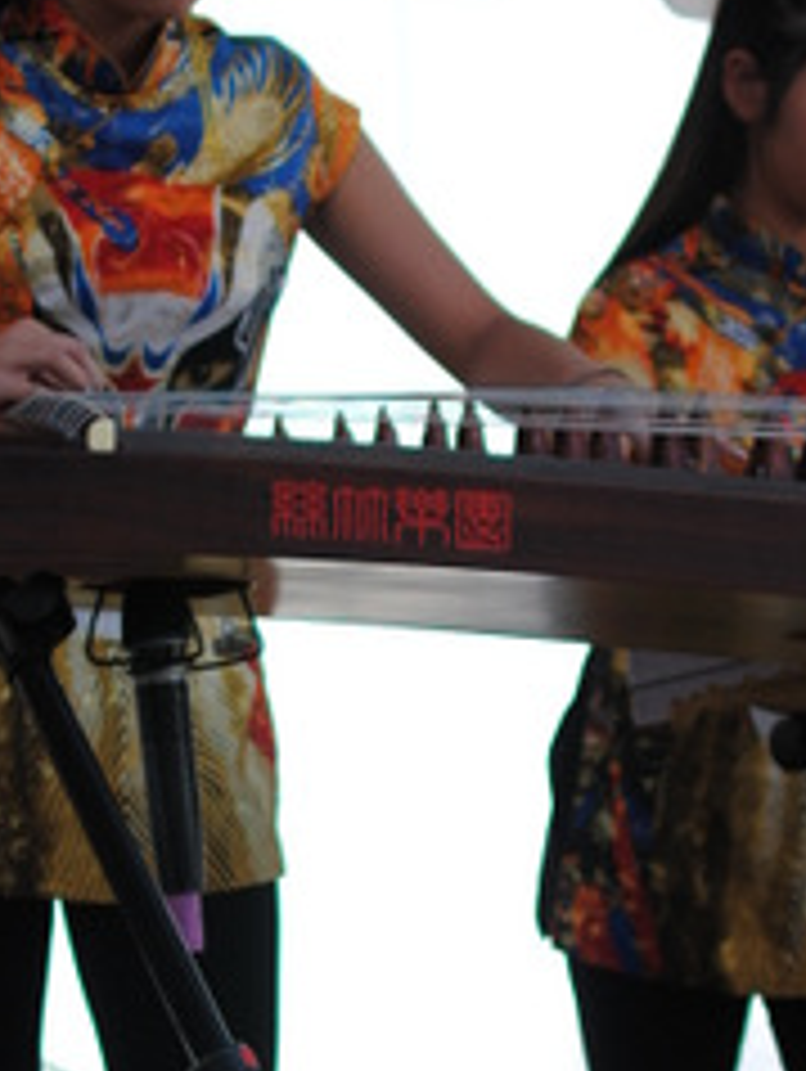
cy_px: 936
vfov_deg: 11.6
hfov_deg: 8.8
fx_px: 5256
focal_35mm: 170
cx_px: 293
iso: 100
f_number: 1.8
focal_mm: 35
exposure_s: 1/1250
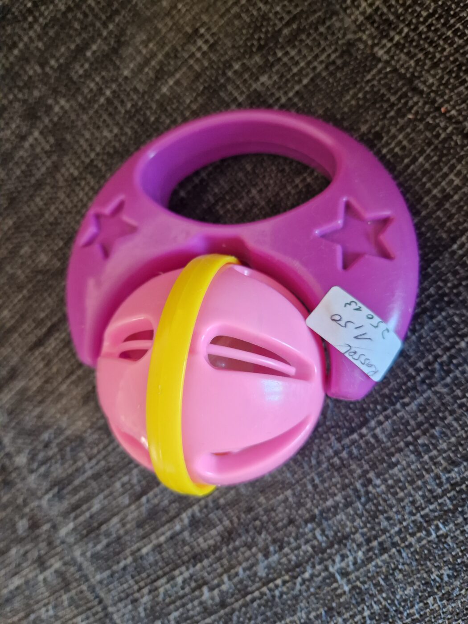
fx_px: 415
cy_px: 312
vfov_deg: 73.9
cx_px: 234
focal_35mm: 23
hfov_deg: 58.9
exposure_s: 1/100
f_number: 1.8
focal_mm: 5.4
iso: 320
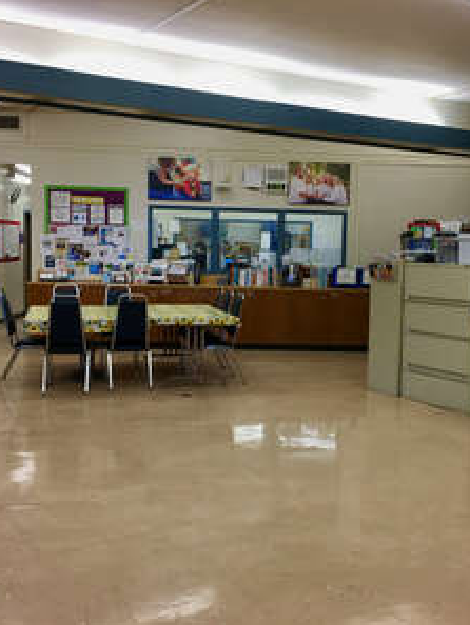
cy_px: 311
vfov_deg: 47.8
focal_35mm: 39
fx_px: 706
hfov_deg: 36.7
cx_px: 276
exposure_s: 1/30
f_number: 2.2
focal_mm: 4.15
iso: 25
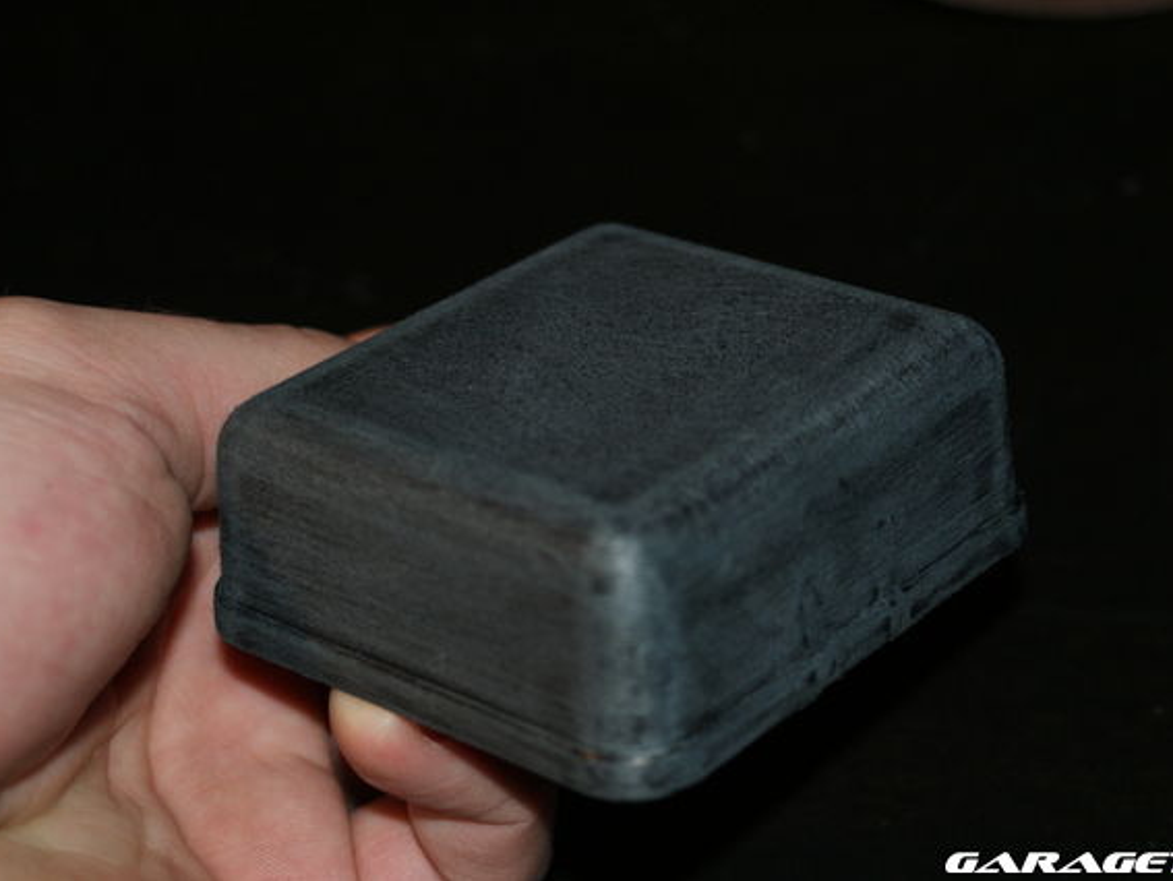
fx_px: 3036
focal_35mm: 90
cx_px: 637
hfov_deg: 21.9
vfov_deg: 16.5
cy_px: 440
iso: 400
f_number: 5.6
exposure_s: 1/80
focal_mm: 55
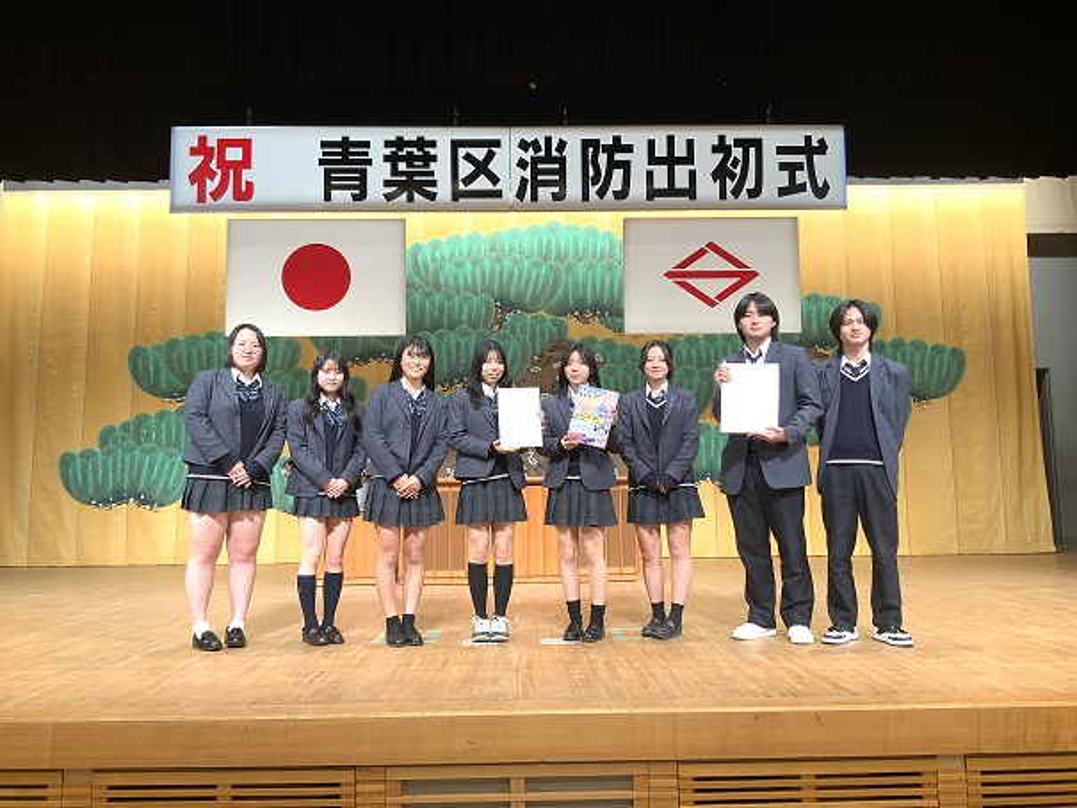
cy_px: 404
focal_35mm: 29
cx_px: 538
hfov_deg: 61.6
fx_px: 902
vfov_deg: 48.2
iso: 50
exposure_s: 1/50
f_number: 1.8
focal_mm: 3
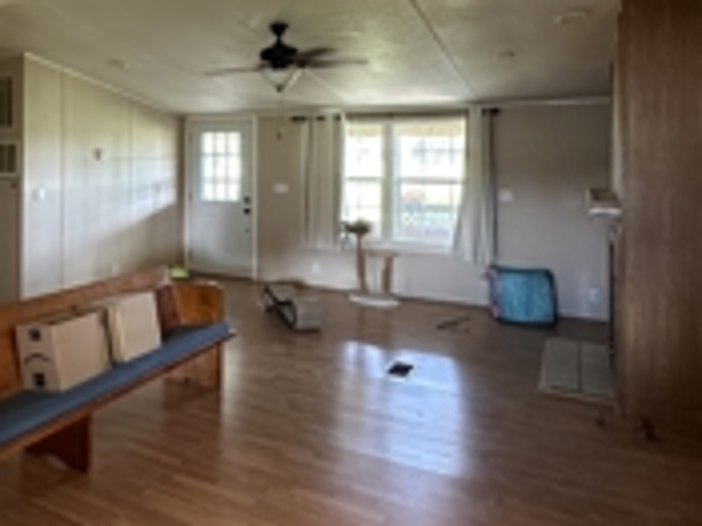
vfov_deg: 43.3
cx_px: 140
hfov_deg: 53.1
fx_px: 649
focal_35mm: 32
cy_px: 161
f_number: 2.2
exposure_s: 1/60
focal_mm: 2.22
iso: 640
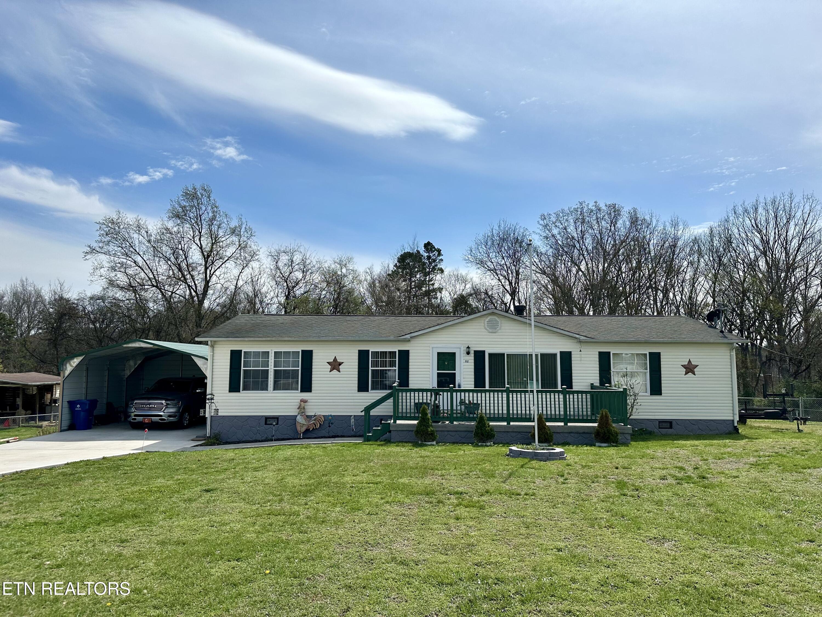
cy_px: 308
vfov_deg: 56.8
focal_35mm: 24
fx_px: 570
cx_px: 411
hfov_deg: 71.6
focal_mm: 6.86
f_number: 1.78
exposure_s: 1/10753
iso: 80
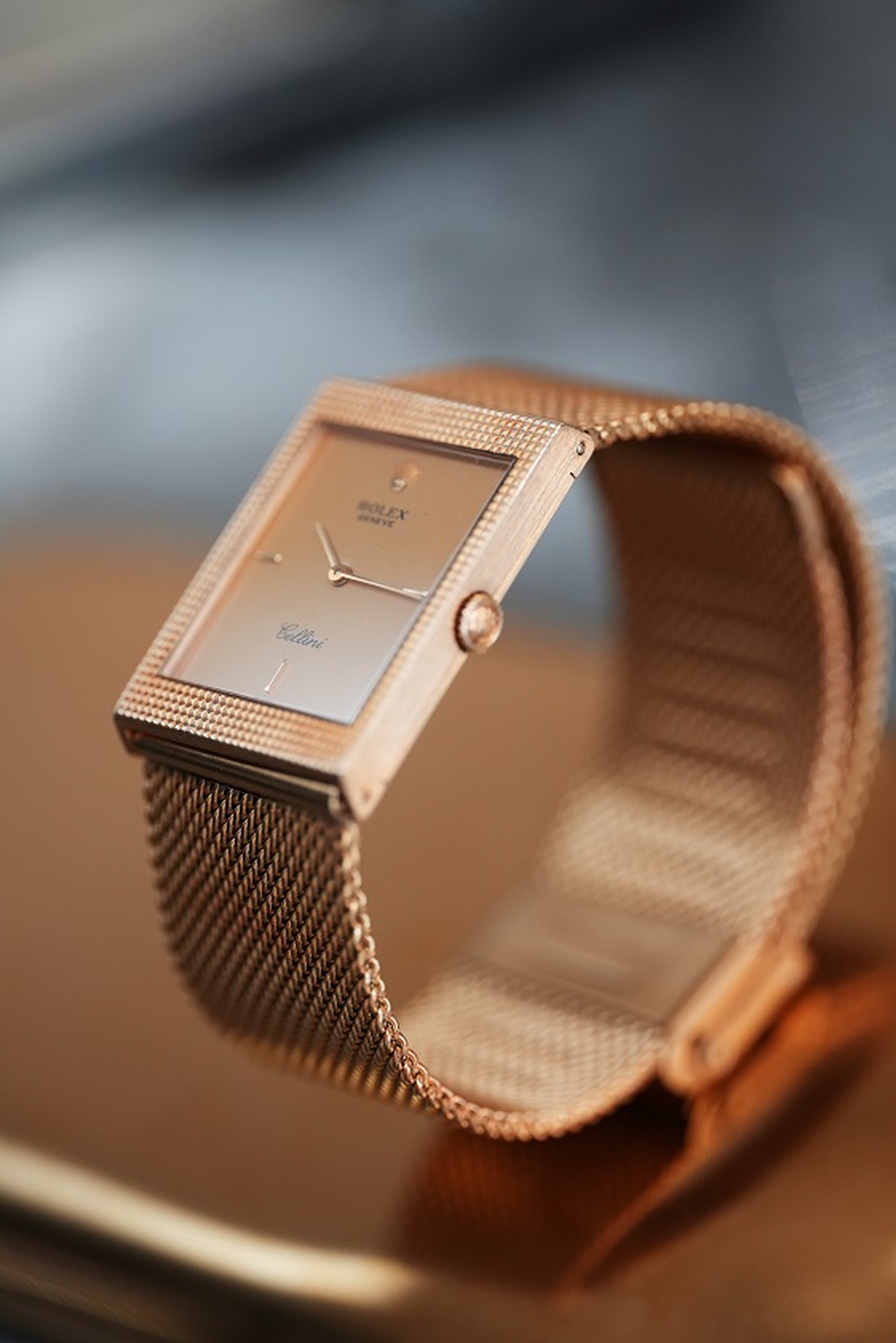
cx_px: 448
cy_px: 672
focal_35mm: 105
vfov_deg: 19.5
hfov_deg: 13.0
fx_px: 3918
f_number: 2.8
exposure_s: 1/250
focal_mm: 105
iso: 1600
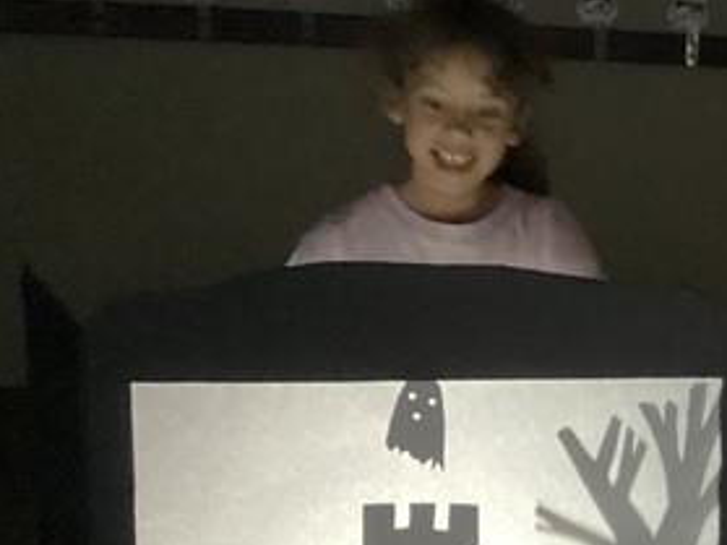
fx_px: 1868
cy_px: 482
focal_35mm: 89
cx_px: 909
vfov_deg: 16.4
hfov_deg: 20.4
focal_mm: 3.3
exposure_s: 1/15
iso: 800
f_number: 2.4
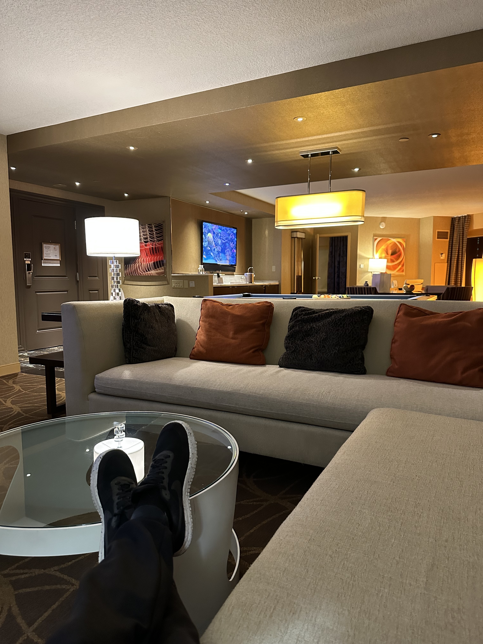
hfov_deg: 56.8
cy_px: 322
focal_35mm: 24
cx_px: 242
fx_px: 446
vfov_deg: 71.6
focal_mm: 6.86
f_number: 1.78
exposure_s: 1/40
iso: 640
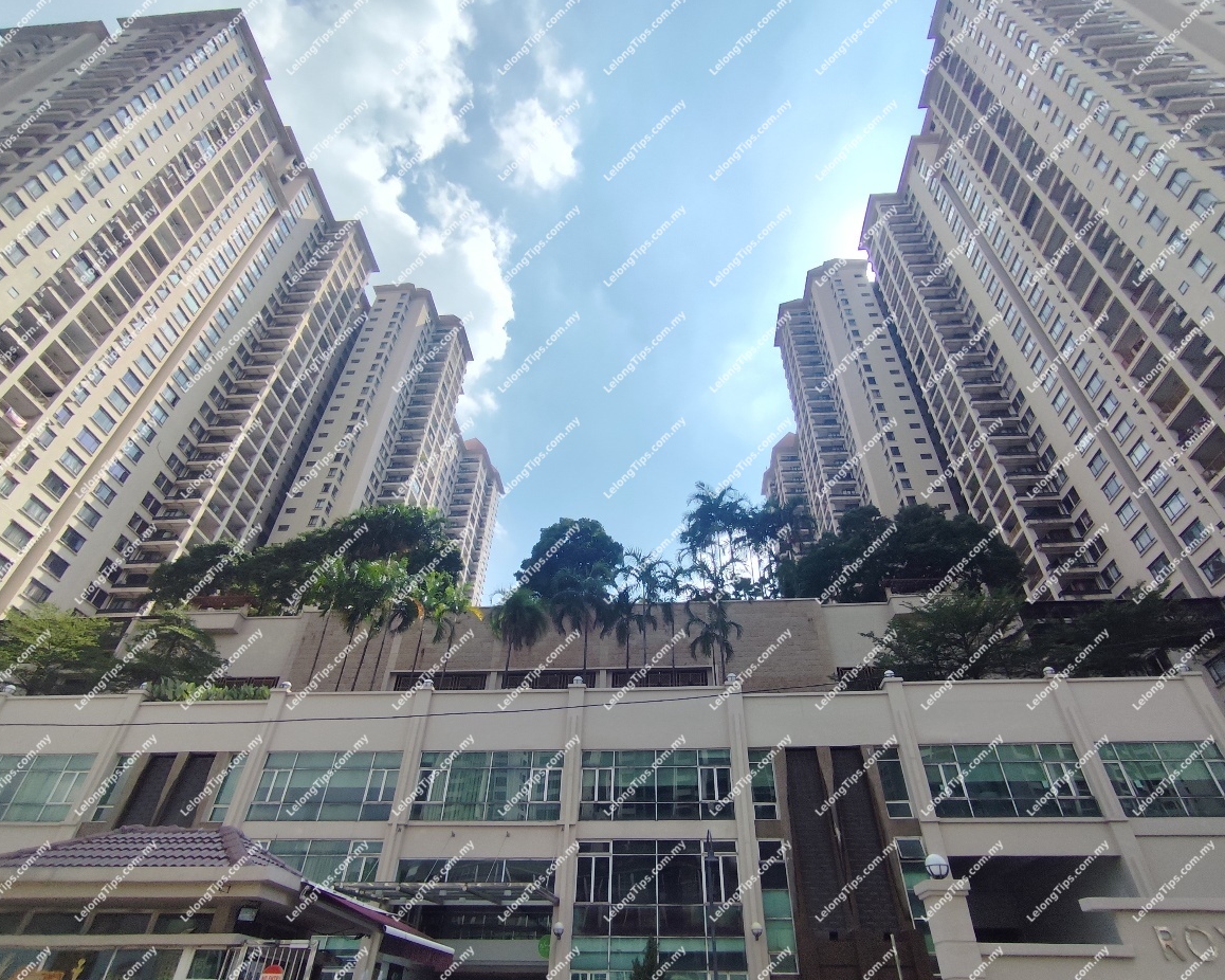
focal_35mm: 17
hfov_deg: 89.6
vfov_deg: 76.9
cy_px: 481
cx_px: 623
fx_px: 616
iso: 50
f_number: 2.2
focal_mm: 1.65
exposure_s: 1/3660
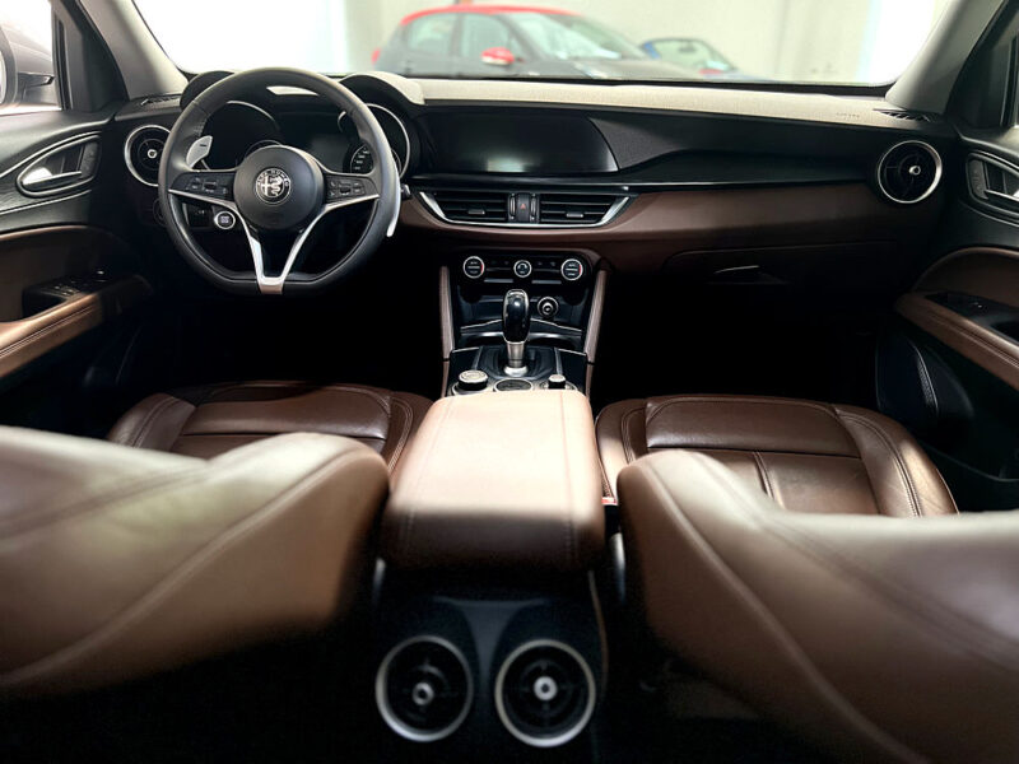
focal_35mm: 26
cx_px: 510
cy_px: 382
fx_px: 765
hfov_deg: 67.3
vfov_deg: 53.1
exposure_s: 1/46
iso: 500
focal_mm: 5.7
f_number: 1.5
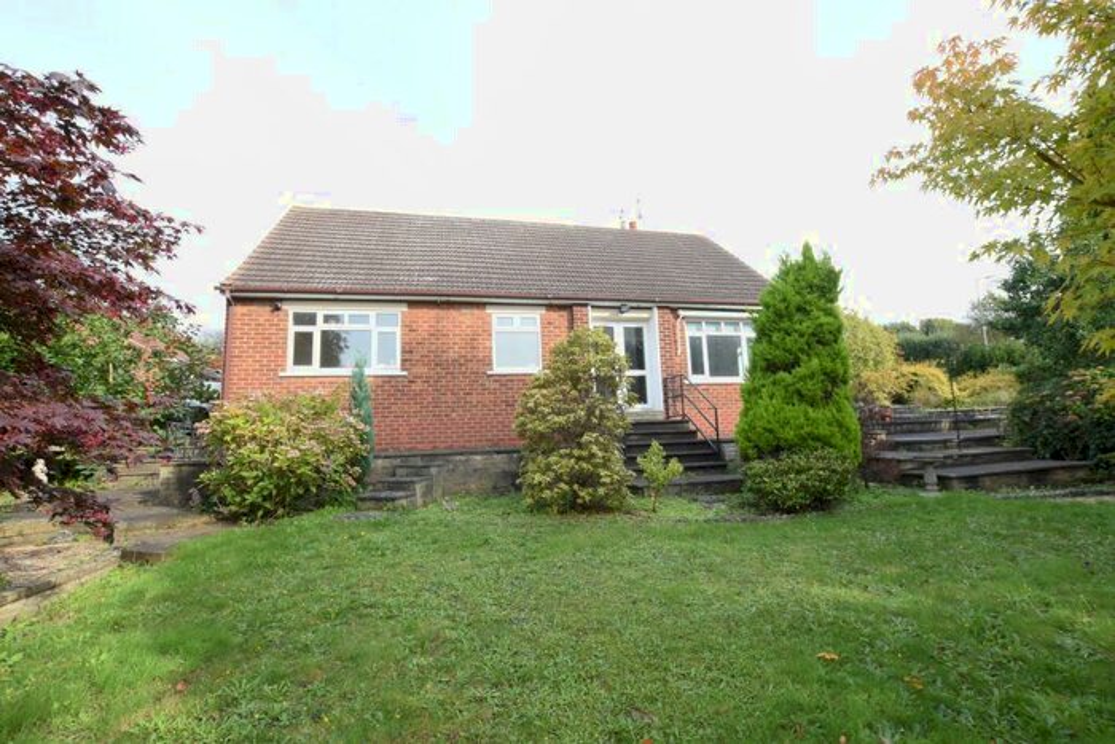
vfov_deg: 77.4
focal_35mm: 15
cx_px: 558
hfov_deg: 100.4
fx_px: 465
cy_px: 372
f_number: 7.1
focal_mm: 10
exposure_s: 1/200
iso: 400
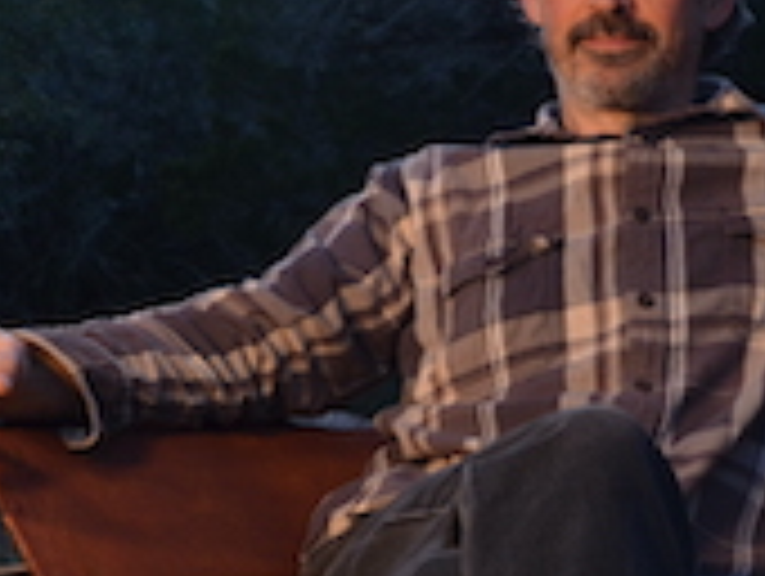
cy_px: 434
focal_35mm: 132
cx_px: 526
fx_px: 2921
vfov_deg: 11.2
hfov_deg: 14.9
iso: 200
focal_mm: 26
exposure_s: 1/40
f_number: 8
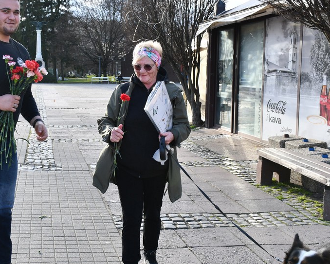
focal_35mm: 51
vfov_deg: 29.7
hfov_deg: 36.2
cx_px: 103
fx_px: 498
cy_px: 118
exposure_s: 1/250
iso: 320
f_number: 5.6
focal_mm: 24
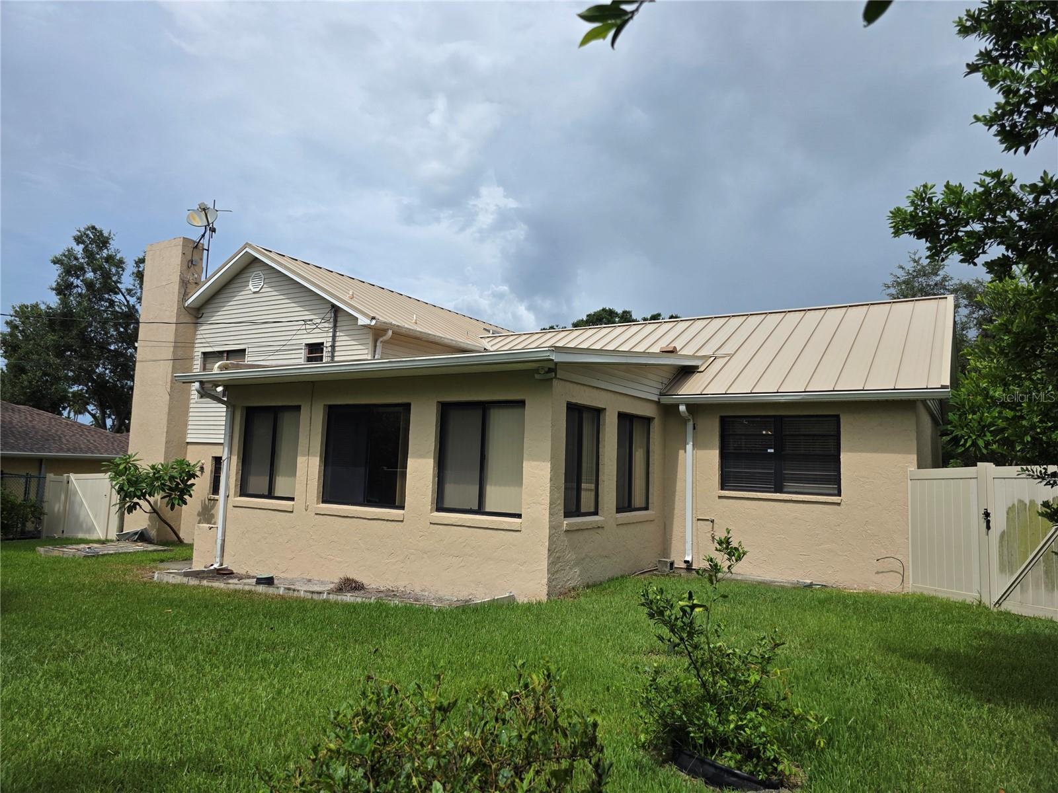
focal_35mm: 23
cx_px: 529
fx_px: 703
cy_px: 396
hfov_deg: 73.9
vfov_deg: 58.9
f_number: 1.7
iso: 80
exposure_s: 1/7333
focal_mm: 6.3
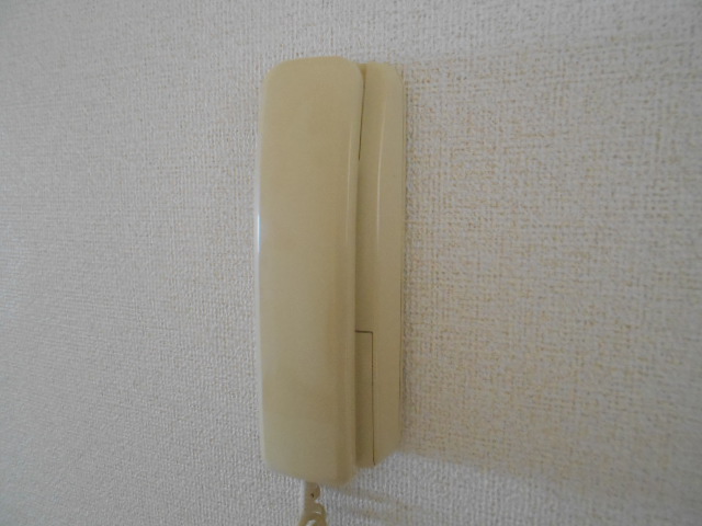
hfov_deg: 67.3
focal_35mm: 26
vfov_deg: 53.1
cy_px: 263
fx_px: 527
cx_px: 351
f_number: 3.2
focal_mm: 4.6
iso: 800
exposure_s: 1/50
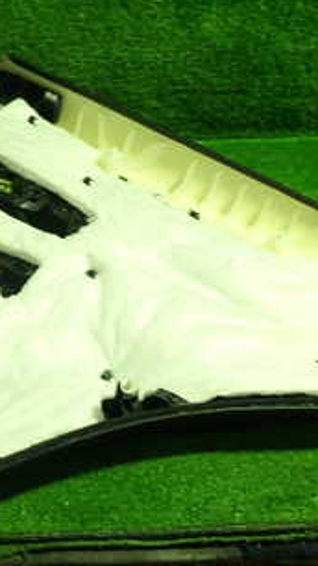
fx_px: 960
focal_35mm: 64
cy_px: 316
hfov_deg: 18.5
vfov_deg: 32.8
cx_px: 31
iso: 200
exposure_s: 1/30
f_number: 2.3
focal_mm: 5.4
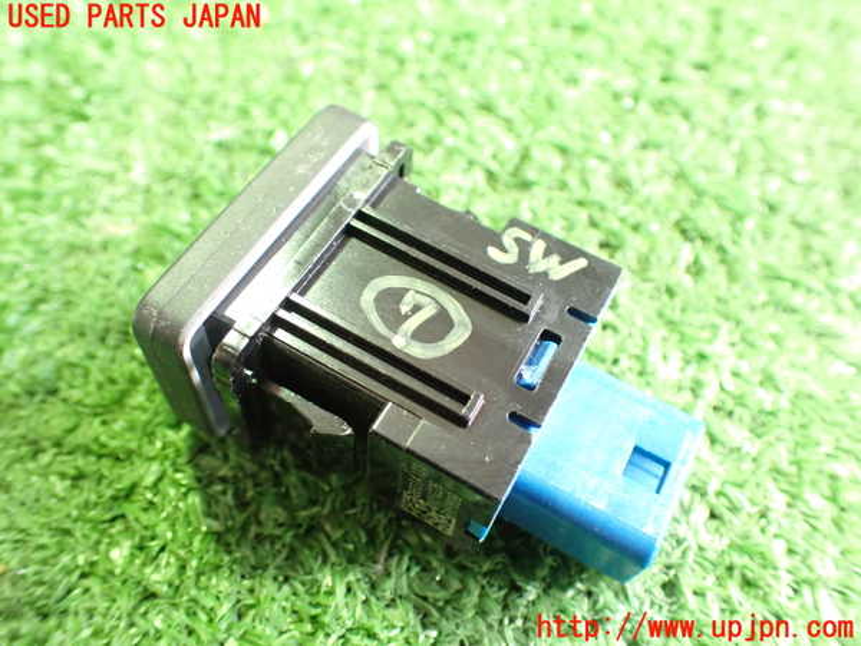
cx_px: 430
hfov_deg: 60.0
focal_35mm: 30
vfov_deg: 46.8
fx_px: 746
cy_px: 323
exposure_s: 1/30
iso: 1000
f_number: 2.3
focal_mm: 5.4
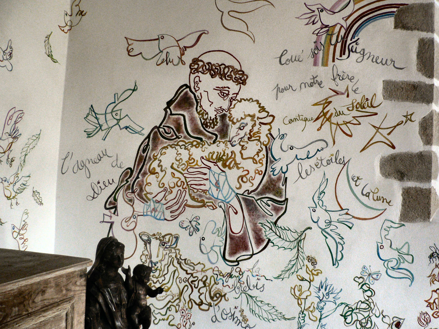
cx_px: 220
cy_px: 164
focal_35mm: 36
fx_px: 457
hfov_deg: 51.4
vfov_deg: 39.7
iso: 400
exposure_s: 1/60
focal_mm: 6
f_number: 2.8
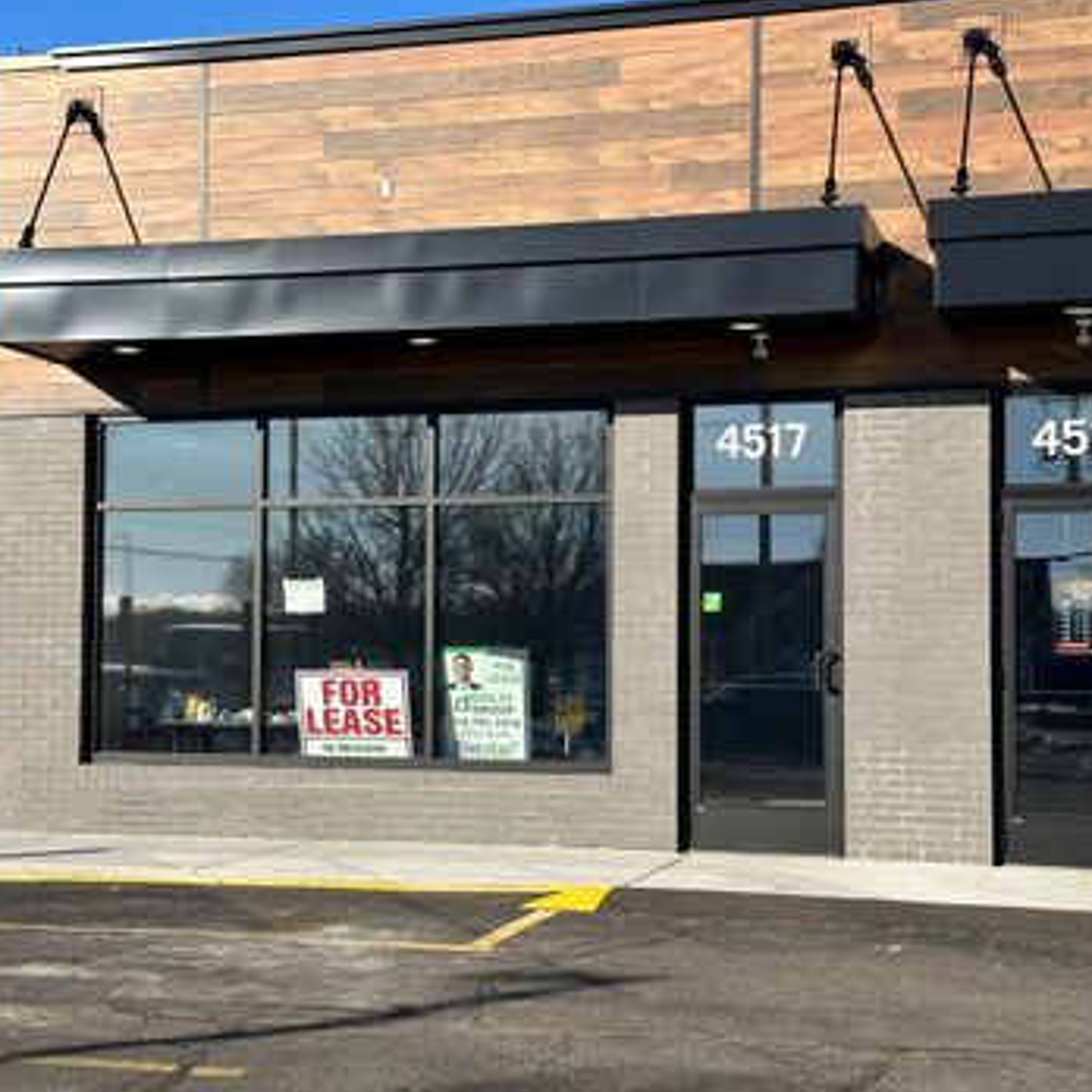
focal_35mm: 61
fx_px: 2177
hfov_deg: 28.1
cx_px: 455
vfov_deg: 28.2
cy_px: 526
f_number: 1.78
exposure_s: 1/3155
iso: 64
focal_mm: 6.86
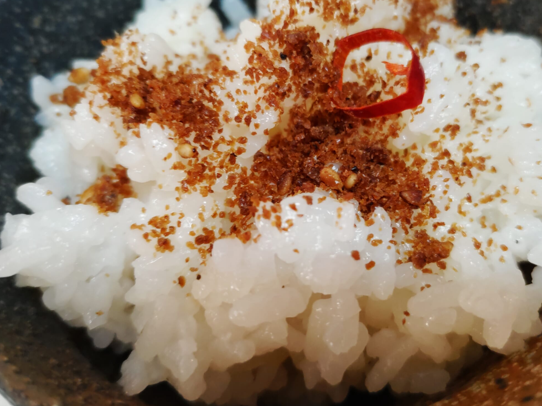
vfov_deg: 41.6
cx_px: 312
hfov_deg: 53.7
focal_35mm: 34
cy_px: 165
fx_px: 532
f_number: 1.79
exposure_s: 1/33
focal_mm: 4.8
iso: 680
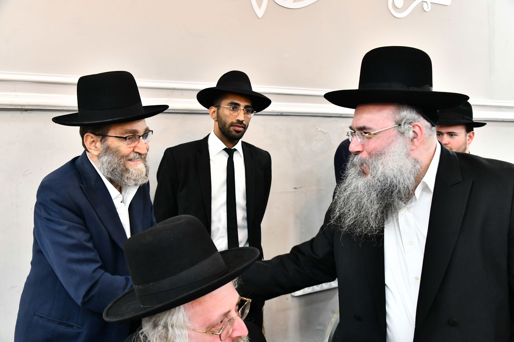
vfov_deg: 37.8
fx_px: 500
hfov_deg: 54.4
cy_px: 171
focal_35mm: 35
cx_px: 257
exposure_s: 1/100
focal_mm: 35
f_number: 5.6
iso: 4000
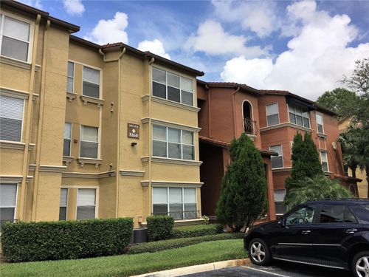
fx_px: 309
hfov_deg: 61.7
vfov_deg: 48.2
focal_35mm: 29
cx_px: 184
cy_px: 138
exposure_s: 1/1570
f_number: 2.2
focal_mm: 4.15
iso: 25
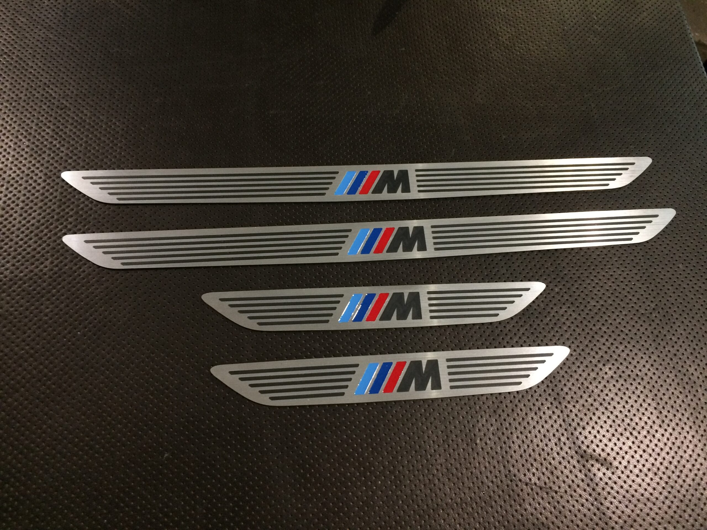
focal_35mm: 29
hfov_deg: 61.7
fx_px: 592
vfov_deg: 48.2
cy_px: 265
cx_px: 354
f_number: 2.2
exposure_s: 1/20
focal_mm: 4.15
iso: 250
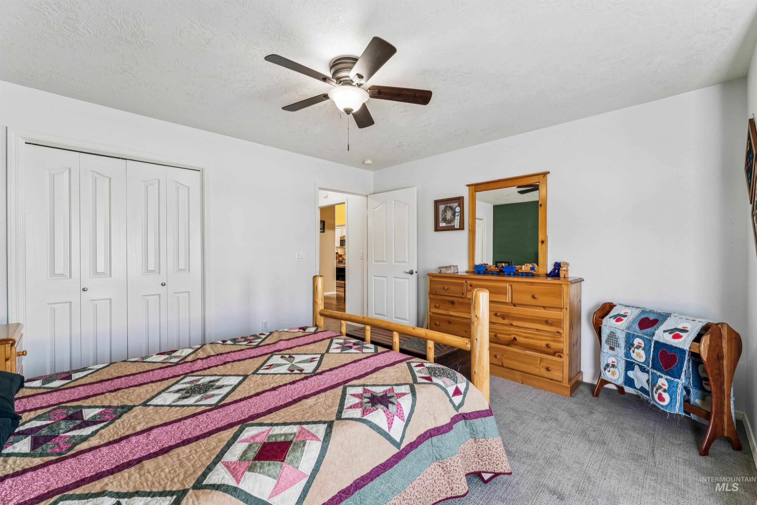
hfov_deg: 99.3
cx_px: 378
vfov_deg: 76.2
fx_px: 322
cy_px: 252
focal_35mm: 15
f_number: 13
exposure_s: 1/8
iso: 400
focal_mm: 15.3
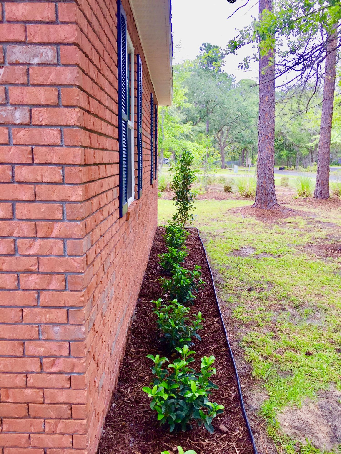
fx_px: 381
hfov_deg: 48.2
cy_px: 227
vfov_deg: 61.7
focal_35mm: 29
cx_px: 170
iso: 32
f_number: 2.2
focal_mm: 4.15
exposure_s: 1/218
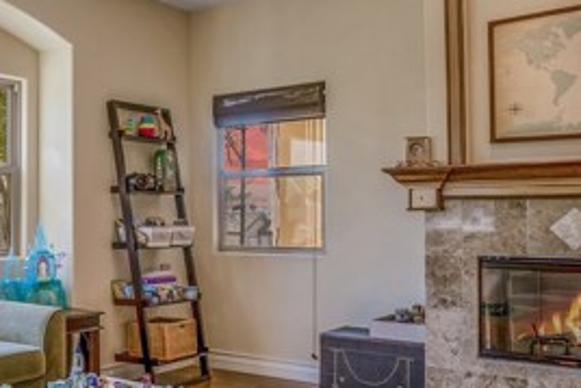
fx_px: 694
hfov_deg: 41.4
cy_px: 220
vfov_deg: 31.2
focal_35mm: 43
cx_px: 46
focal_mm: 18
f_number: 8
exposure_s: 1/1000
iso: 200
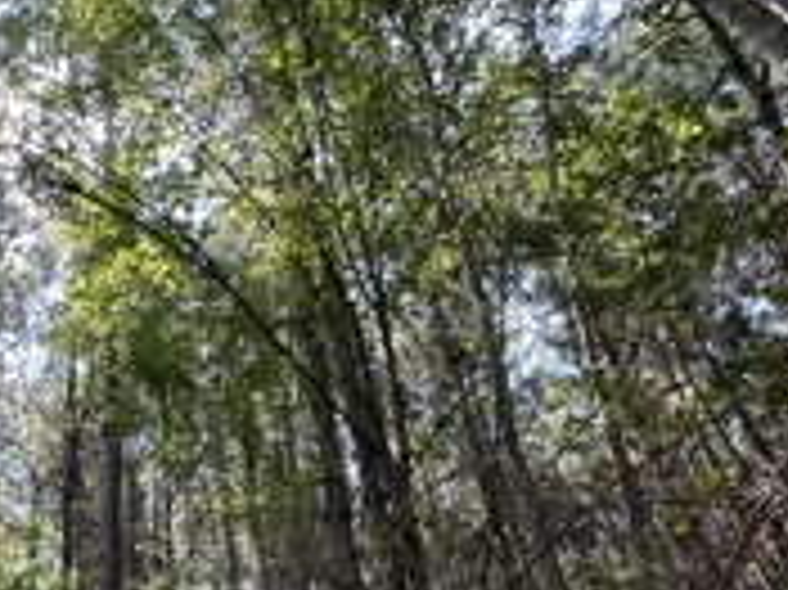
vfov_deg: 41.2
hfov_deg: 52.4
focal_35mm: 32
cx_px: 135
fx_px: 728
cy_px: 513
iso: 40
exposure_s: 1/113
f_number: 2.2
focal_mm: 2.22
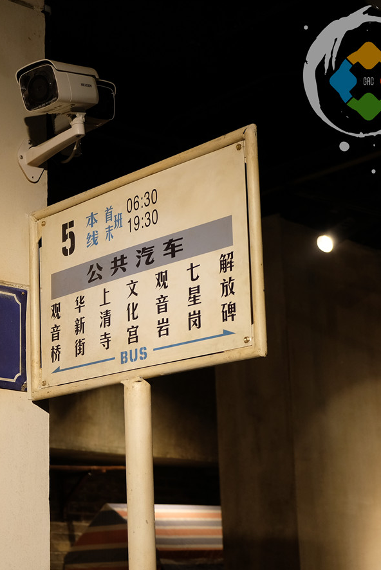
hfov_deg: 18.8
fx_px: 1126
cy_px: 317
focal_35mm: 71
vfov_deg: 28.4
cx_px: 15
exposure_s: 1/125
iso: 400
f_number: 3.2
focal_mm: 27.7
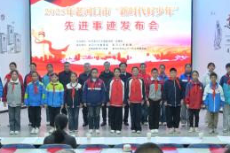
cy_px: 70
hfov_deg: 38.9
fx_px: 326
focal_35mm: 51
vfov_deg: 26.5
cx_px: 115
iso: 1250
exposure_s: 1/40
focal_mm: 22
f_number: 6.3
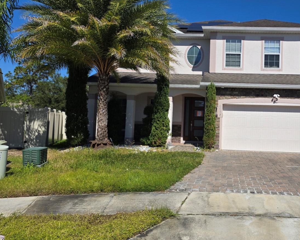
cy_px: 106
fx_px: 293
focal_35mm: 33
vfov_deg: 44.5
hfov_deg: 52.4
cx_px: 215
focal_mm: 6.3
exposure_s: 1/1395
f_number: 1.7
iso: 12
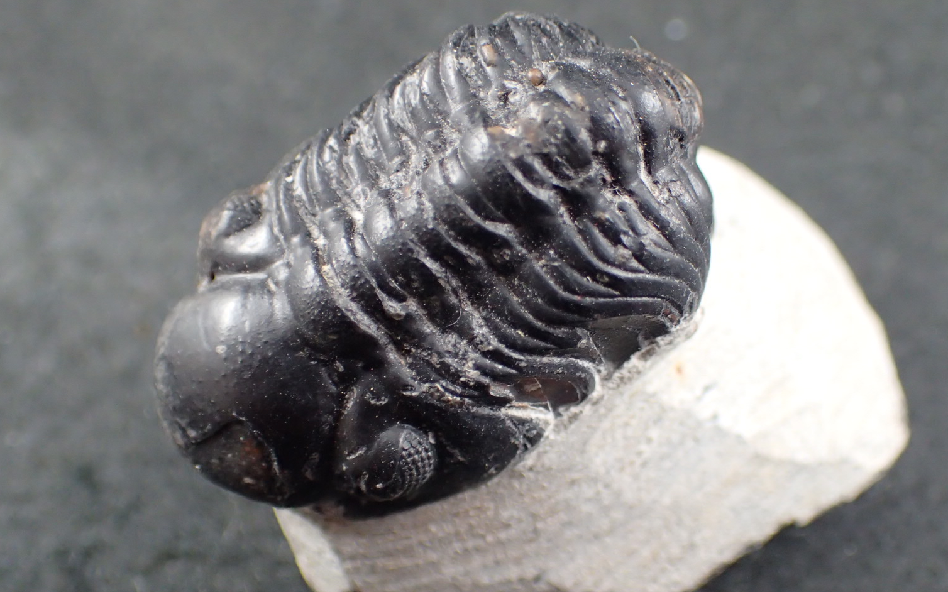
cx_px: 550
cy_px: 324
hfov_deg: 37.4
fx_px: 1395
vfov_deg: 24.0
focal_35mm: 54
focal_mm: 7.34
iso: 400
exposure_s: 1/160
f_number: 2.8
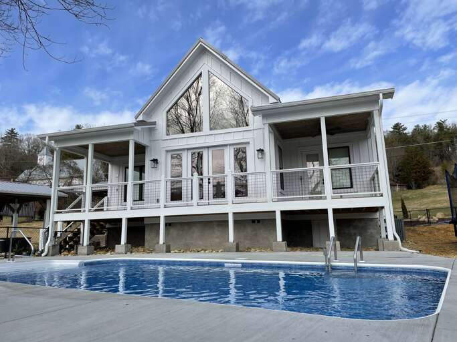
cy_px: 171
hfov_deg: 67.3
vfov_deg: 53.0
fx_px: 343
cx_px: 228
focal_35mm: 26
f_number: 1.6
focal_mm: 4.2
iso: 32
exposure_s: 1/3205
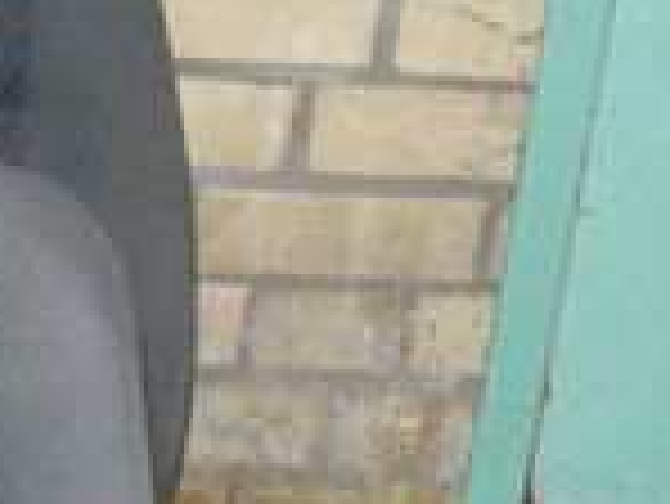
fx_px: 2906
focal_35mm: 150
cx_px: 328
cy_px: 346
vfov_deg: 9.9
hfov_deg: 13.2
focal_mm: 5.7
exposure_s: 1/60
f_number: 2.8
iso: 217
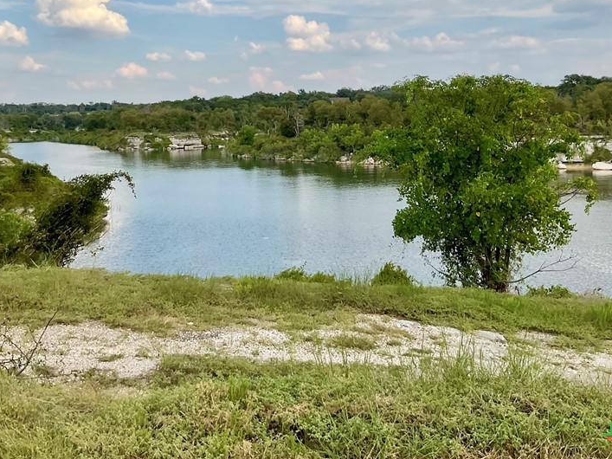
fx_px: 742
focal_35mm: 42
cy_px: 133
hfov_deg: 44.8
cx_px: 287
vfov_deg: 33.8
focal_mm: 3
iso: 16
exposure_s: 1/1675
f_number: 1.8
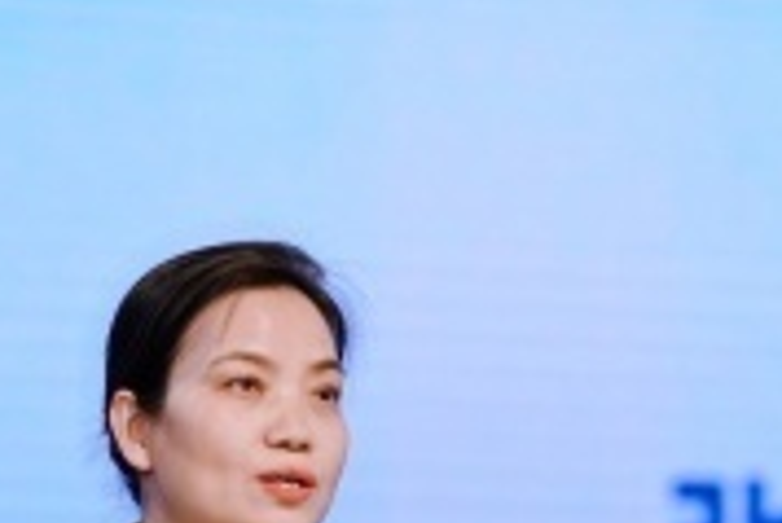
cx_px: 672
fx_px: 9348
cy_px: 710
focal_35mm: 430
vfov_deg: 3.2
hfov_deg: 4.8
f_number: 2.8
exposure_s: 1/200
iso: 720
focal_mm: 139
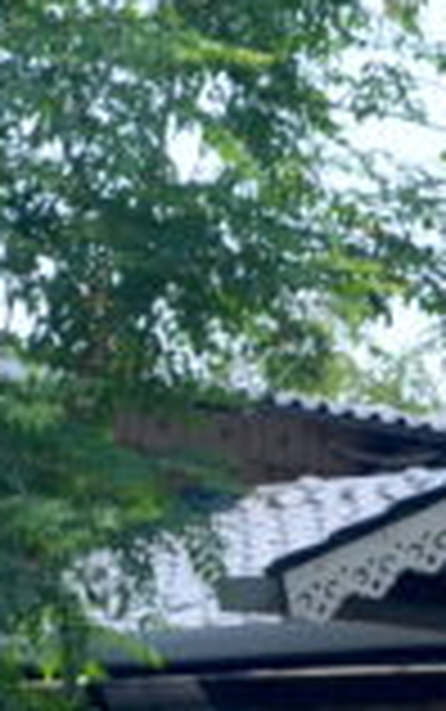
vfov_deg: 5.6
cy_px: 904
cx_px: -104
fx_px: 7299
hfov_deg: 3.5
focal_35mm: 376
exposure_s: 1/160
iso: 200
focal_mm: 38
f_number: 6.3
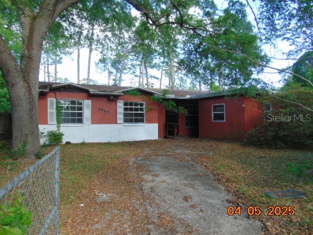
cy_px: 118
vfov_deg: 54.9
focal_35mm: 25
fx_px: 226
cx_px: 156
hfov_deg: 69.4
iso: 80
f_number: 3
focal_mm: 4.5
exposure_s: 1/160
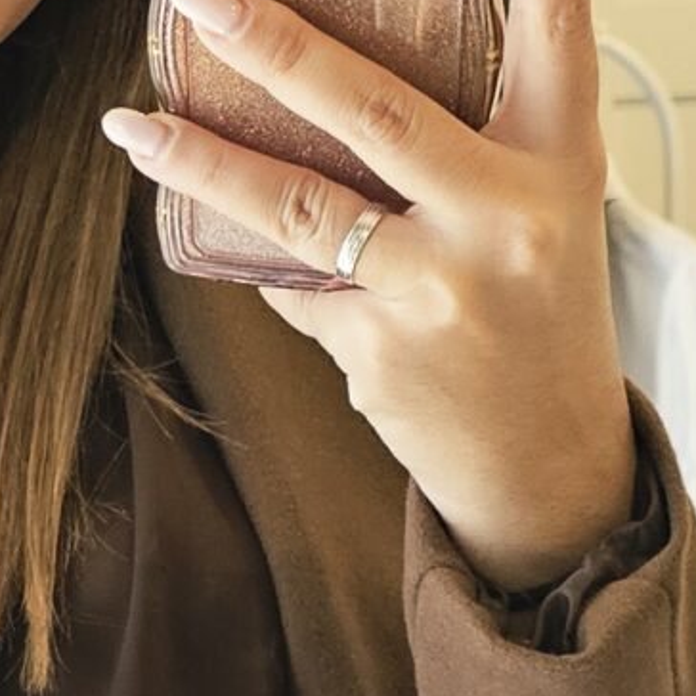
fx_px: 3253
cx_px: -260
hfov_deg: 11.8
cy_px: 1254
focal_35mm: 143
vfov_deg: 11.3
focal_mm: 6.3
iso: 125
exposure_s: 1/100
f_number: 1.7
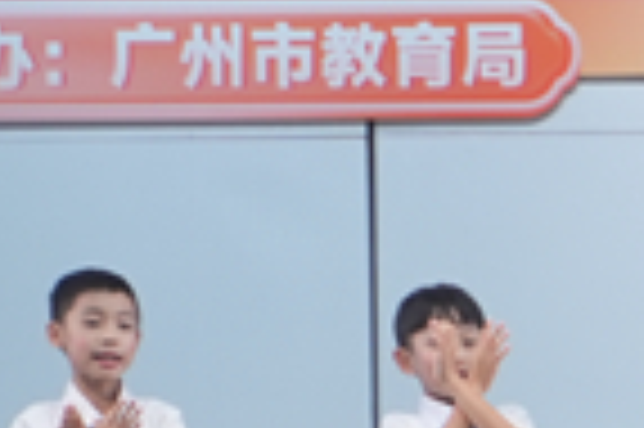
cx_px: 1333
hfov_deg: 3.3
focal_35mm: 628
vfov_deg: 2.2
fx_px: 11221
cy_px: 737
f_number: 2.8
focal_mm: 75
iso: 320
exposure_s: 1/200
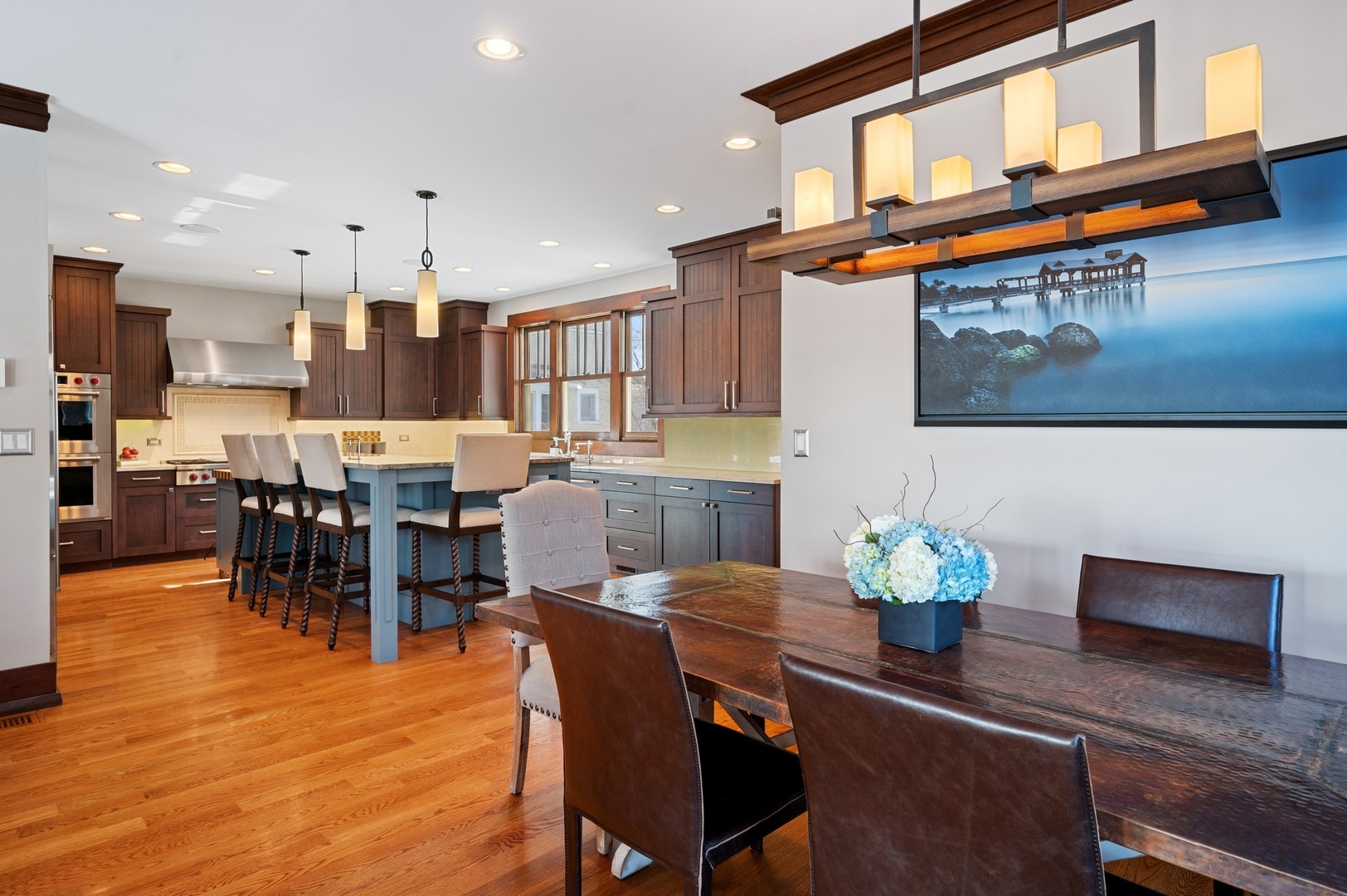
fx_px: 729
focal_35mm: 20
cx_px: 674
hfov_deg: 85.5
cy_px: 448
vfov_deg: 63.1
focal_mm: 19.5
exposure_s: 1.5
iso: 200
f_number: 8
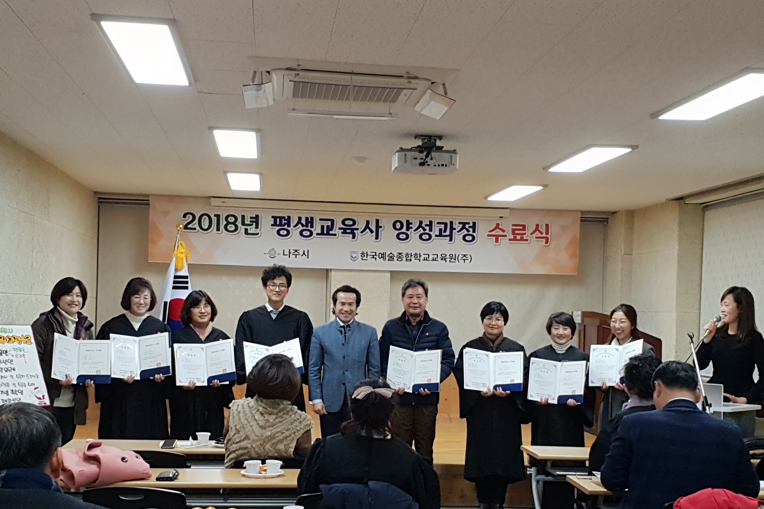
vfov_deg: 46.3
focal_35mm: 28
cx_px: 395
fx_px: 594
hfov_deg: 65.5
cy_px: 286
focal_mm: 4.3
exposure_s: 1/60
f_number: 2.4
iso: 200
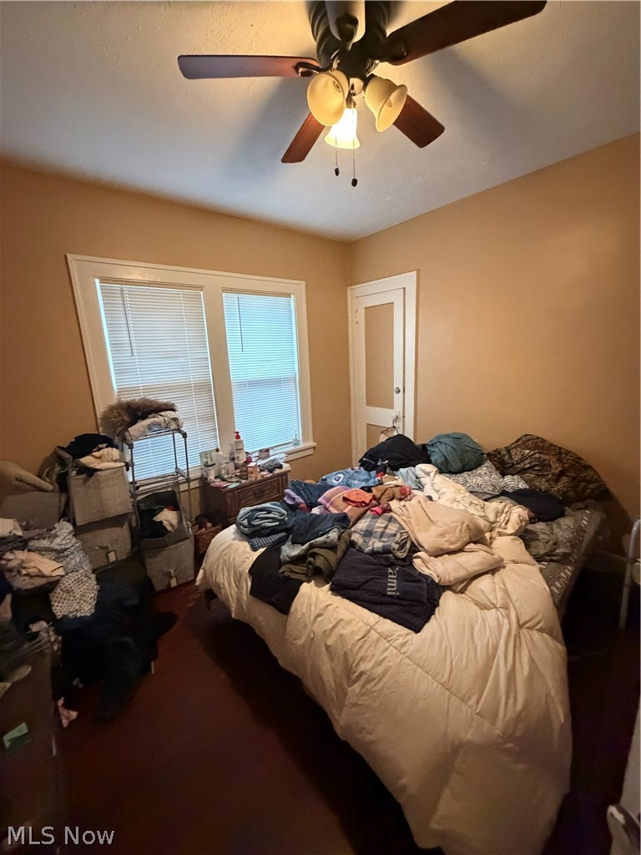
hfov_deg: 85.7
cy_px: 428
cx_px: 320
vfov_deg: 102.1
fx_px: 346
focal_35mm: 14
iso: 1000
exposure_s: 1/60
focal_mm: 2.22
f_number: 2.2
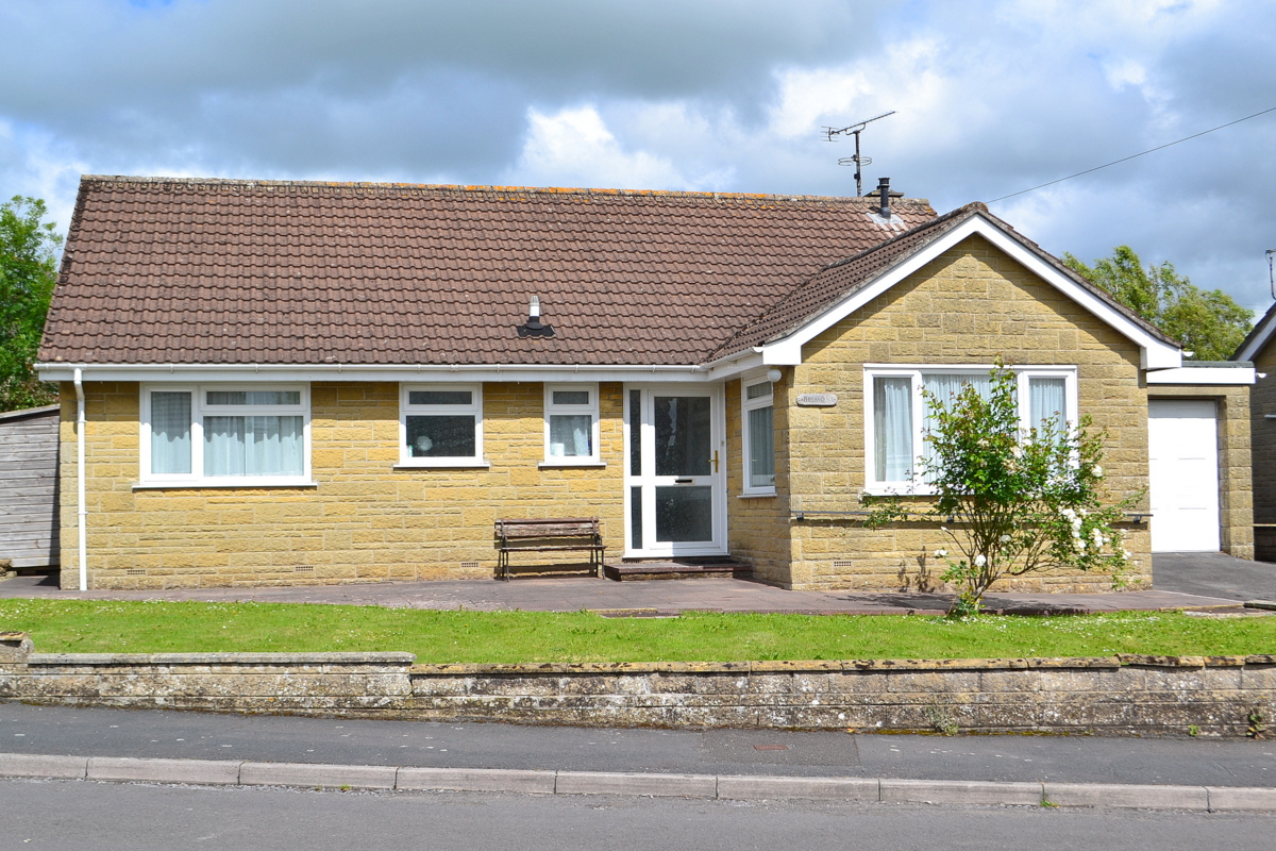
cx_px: 638
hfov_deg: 43.6
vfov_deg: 29.9
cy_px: 426
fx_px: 1595
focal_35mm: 45
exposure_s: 1/500
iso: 220
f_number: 11
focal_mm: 30
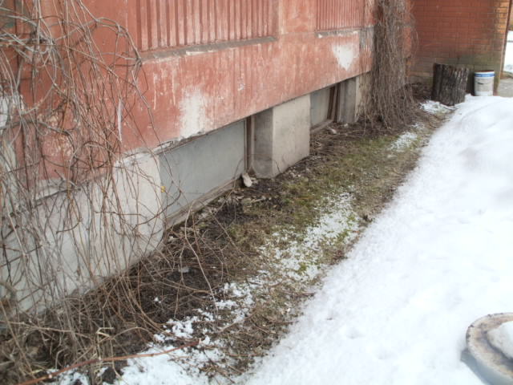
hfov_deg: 51.4
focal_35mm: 36
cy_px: 192
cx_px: 256
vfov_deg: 39.7
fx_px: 534
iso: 100
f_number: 5.6
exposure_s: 1/100
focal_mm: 6.3
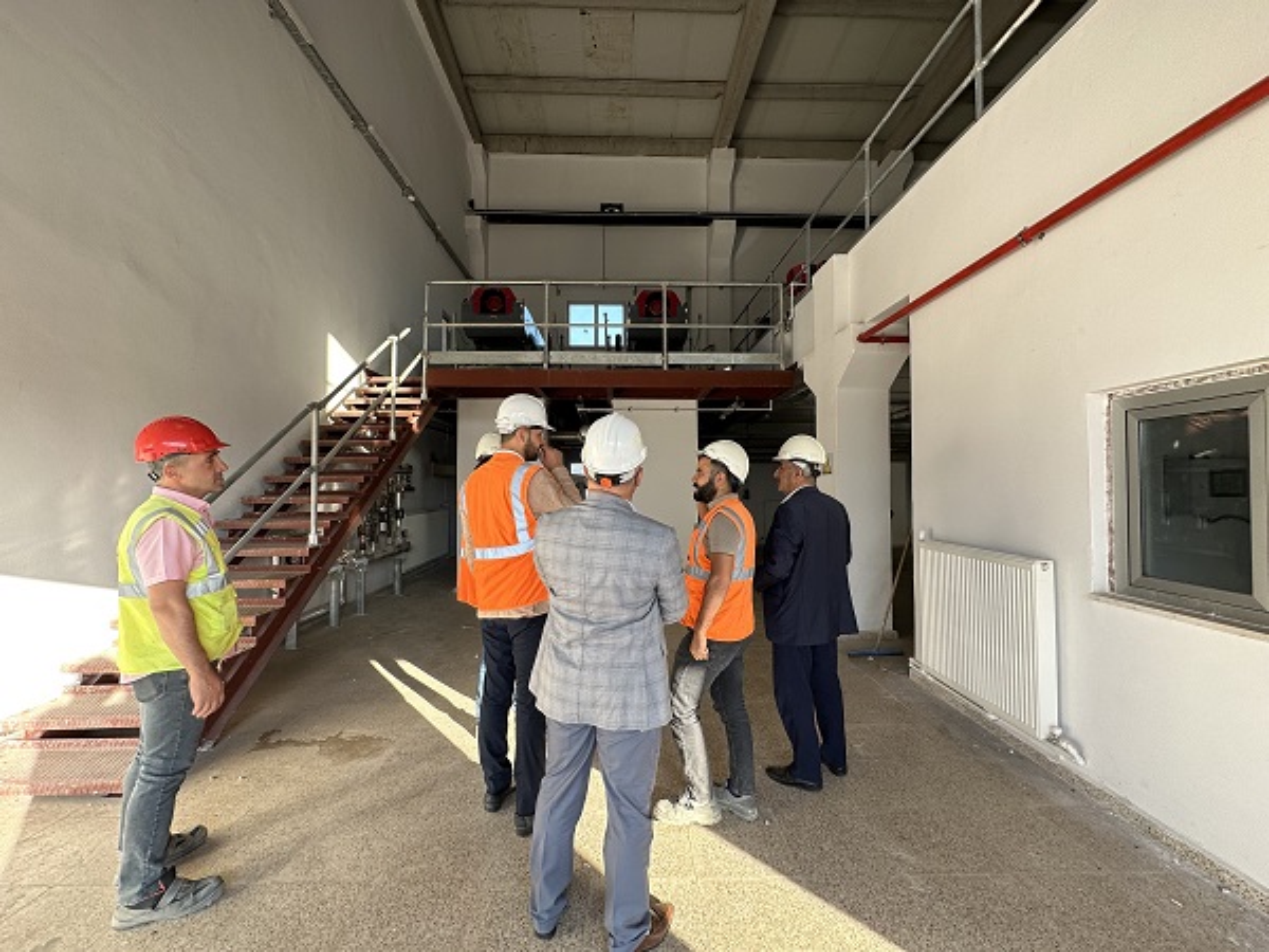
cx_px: 634
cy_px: 476
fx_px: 513
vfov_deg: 85.7
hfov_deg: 102.1
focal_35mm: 14
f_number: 2.2
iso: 40
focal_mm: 2.22
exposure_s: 1/112
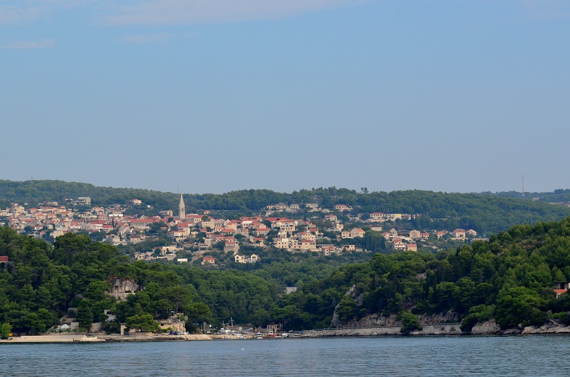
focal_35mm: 136
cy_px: 166
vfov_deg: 10.1
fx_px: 2141
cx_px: 251
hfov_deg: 15.2
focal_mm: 75
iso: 400
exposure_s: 1/1600
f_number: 5.6
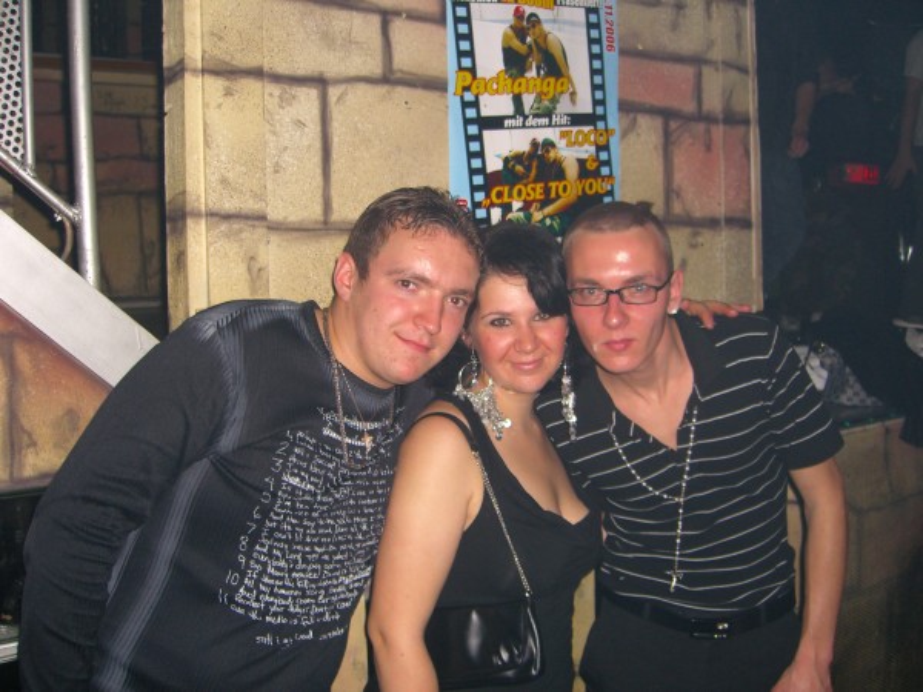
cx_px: 462
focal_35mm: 38
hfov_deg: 49.0
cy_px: 346
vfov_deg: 37.7
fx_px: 1013
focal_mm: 7.9
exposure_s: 1/60
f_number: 2.8
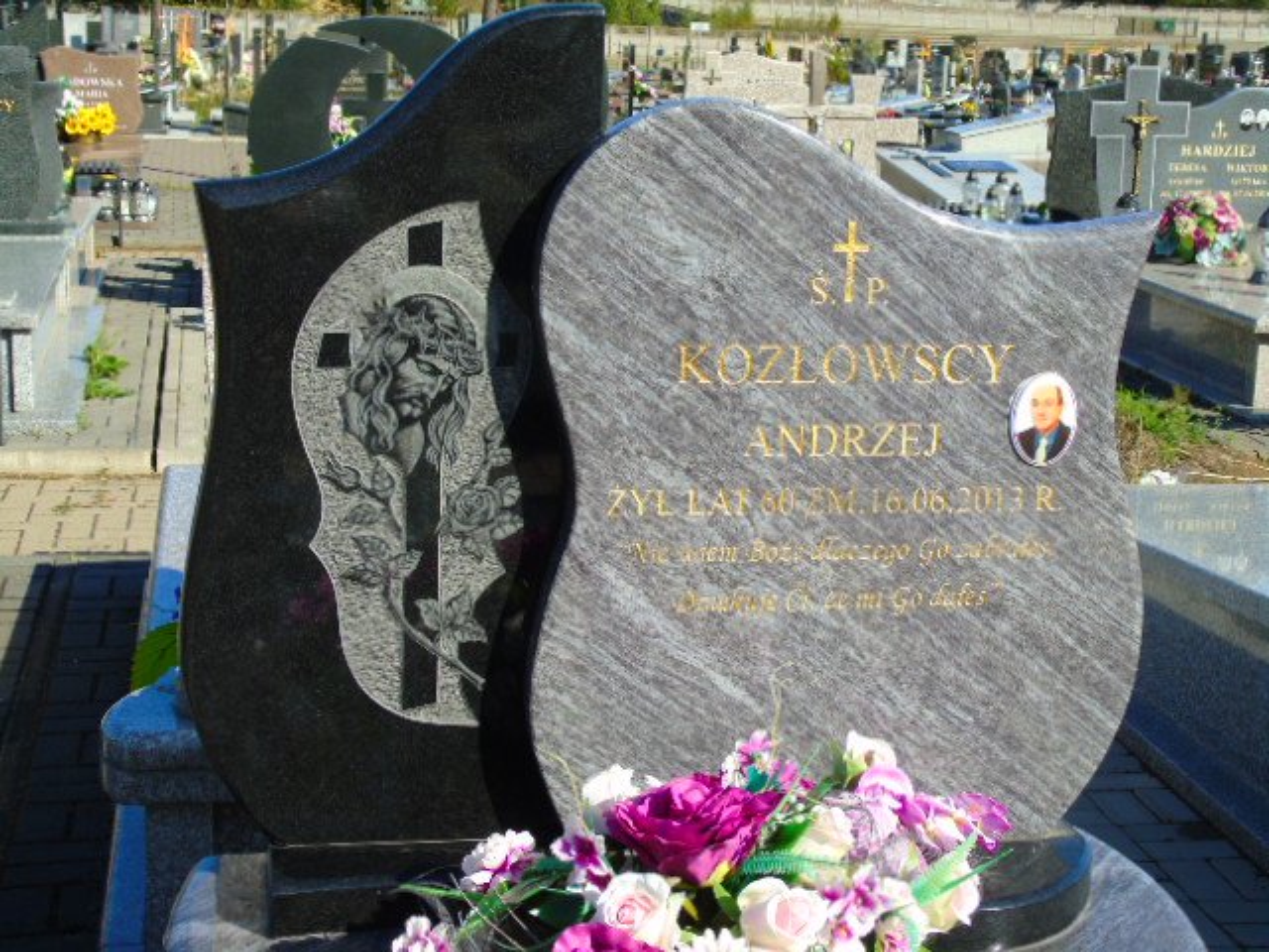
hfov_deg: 31.2
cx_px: 634
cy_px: 476
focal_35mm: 62
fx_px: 2273
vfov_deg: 23.7
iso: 80
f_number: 4.5
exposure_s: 1/400
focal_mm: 11
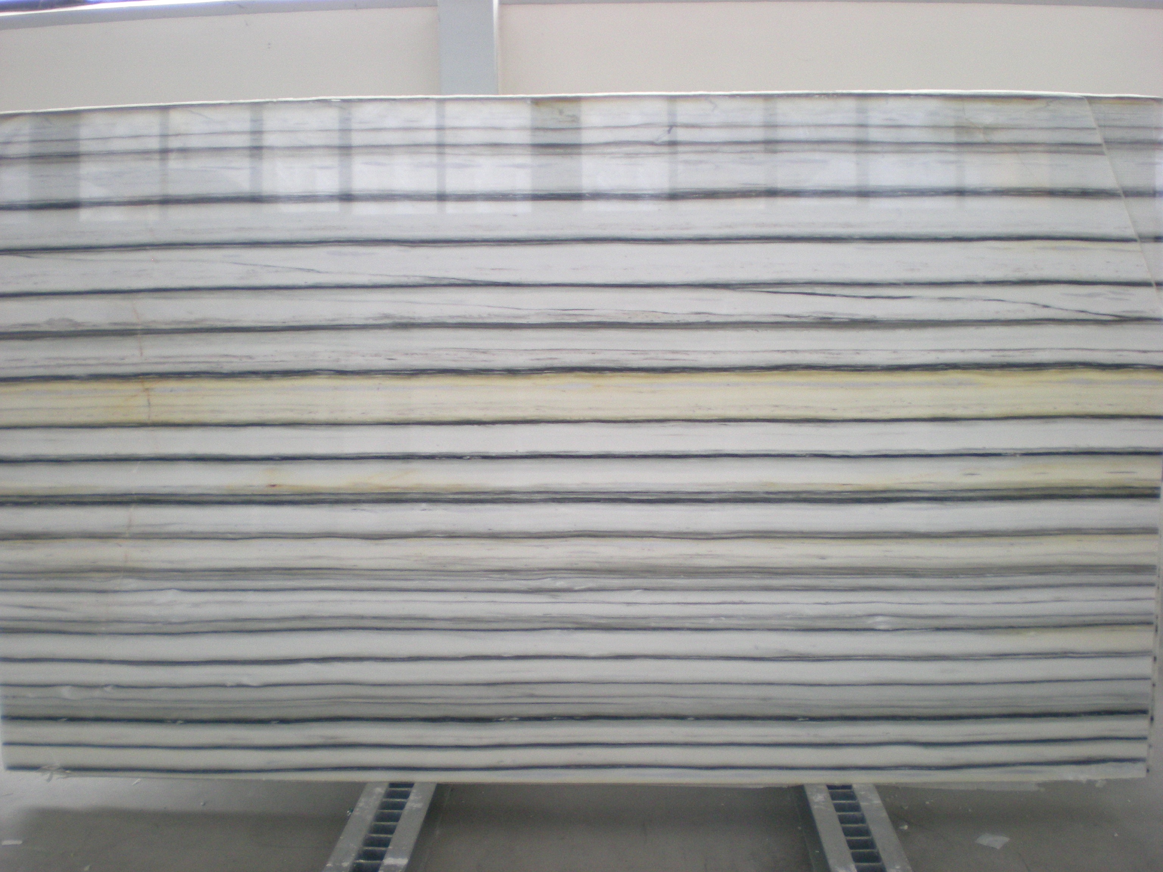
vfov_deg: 37.7
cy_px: 436
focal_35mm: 38
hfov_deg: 49.0
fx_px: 1277
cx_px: 582
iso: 181
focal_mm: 6.3
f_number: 3.1
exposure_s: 1/53.2
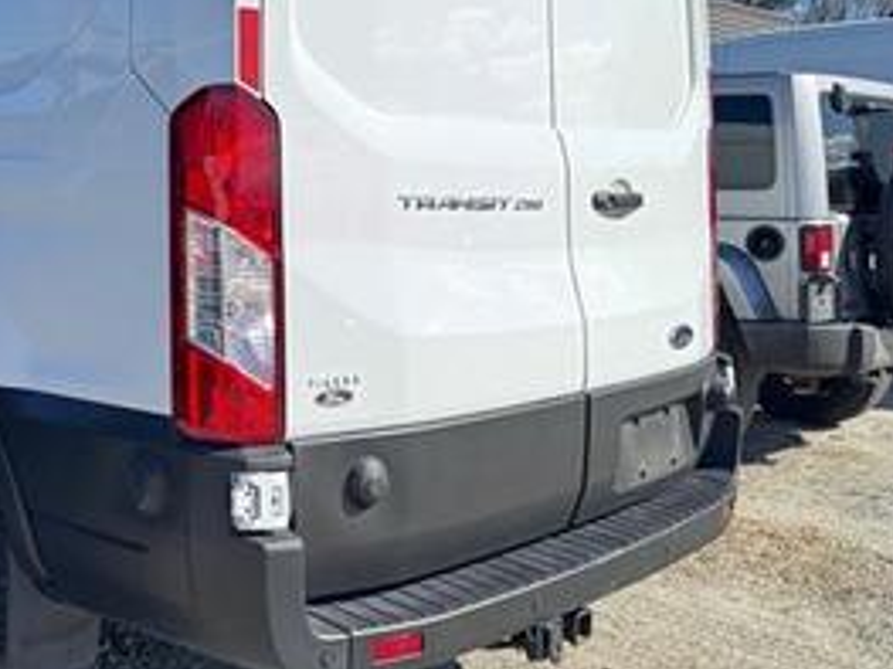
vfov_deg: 30.8
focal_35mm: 46
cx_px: 136
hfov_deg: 39.1
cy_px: 146
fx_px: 1186
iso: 80
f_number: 1.78
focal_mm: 6.76
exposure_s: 1/900
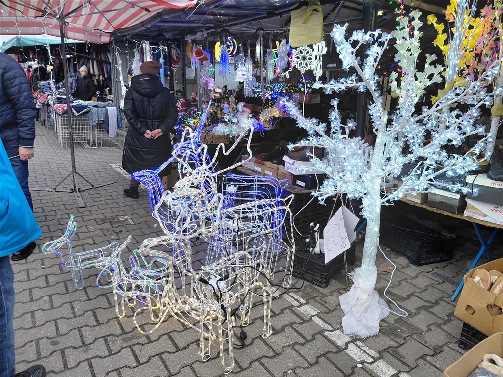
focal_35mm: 25
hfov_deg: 69.4
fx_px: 363
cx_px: 252
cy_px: 188
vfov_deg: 54.9
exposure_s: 1/153
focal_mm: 4.69
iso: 50
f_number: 1.8
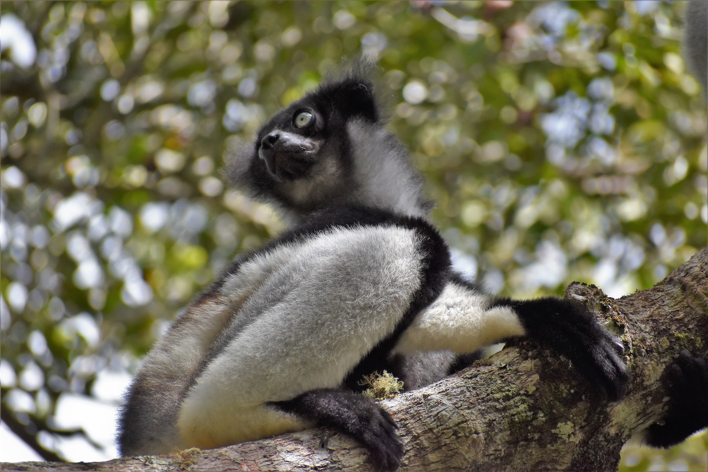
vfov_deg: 3.1
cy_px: 236
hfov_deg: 4.6
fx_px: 8849
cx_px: 354
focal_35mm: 450
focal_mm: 300
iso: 500
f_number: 6.3
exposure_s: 1/1000
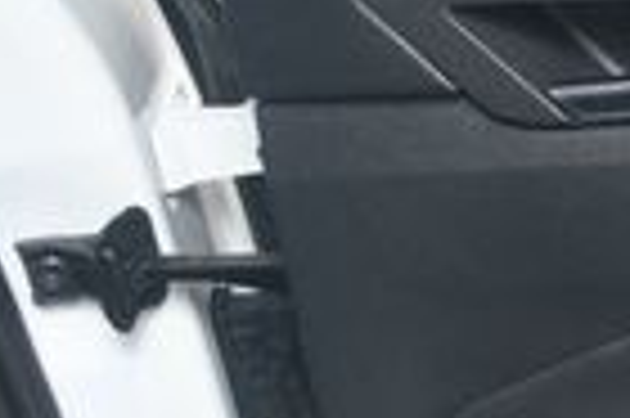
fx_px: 2884
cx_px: 1354
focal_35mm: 165
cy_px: 333
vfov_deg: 8.3
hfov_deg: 11.1
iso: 100
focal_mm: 24
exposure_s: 1/160
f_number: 5.6
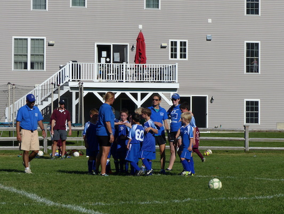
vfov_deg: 9.3
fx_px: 1313
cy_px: 107
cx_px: 142
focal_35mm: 160
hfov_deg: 12.3
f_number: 5
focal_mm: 28.7
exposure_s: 1/1600
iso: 100
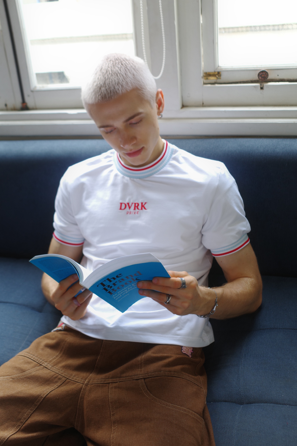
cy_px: 223
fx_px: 433
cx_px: 148
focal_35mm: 35
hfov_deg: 37.9
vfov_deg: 54.4
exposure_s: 1/100
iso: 160
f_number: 2.8
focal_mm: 18.3
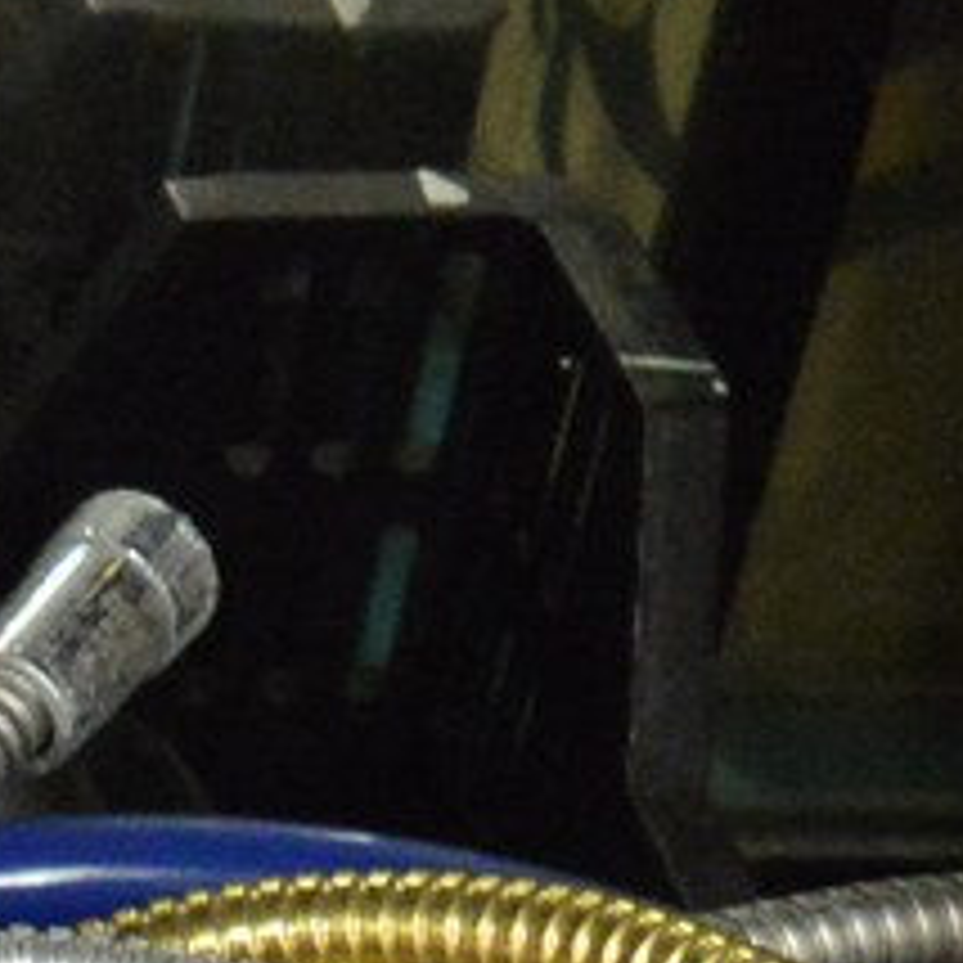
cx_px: -1278
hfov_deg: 9.0
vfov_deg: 9.1
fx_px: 5571
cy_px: 2128
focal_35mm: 177
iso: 3200
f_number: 3.5
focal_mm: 18
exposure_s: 1/60
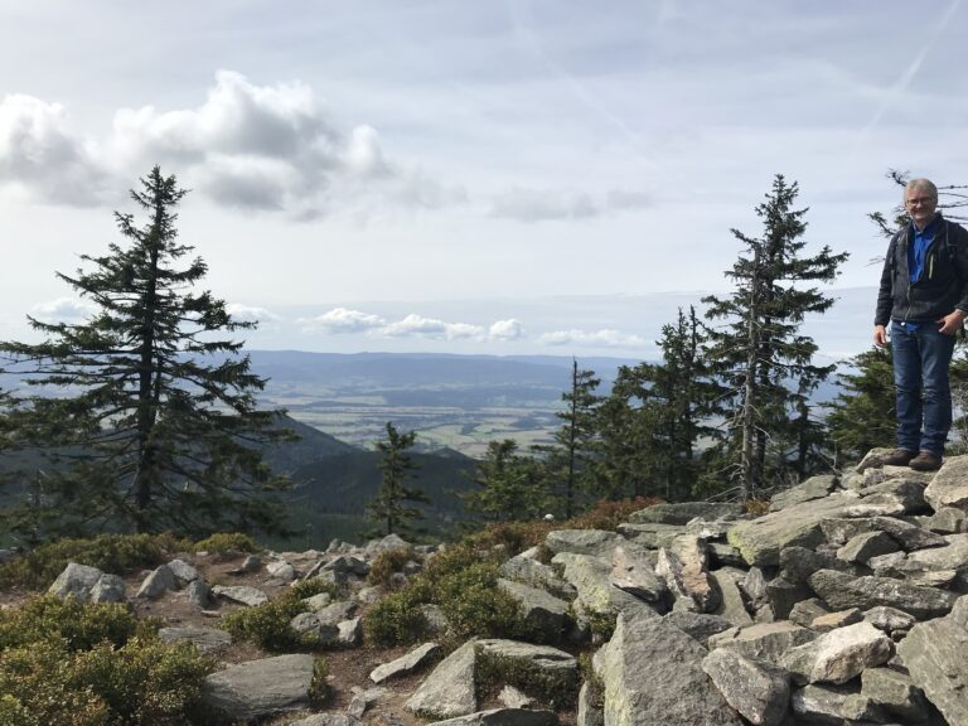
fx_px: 783
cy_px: 363
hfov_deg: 63.4
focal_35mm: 28
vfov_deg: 49.7
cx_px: 484
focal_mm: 3.99
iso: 20
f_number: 1.8
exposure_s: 1/4000
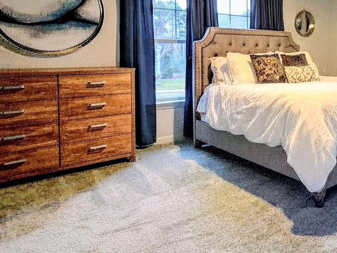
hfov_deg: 47.3
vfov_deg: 42.8
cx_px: 336
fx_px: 312
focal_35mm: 32
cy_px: 63
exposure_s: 1/40
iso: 137
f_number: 2.2
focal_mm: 2.35
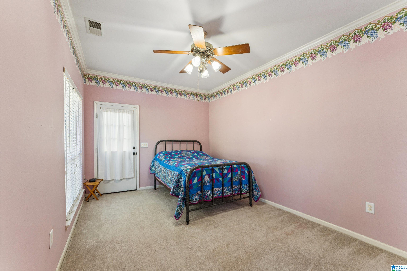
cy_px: 136
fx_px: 158
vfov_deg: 81.2
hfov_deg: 104.3
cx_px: 204
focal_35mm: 14
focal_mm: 14
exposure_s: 1/6
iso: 400
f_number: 13
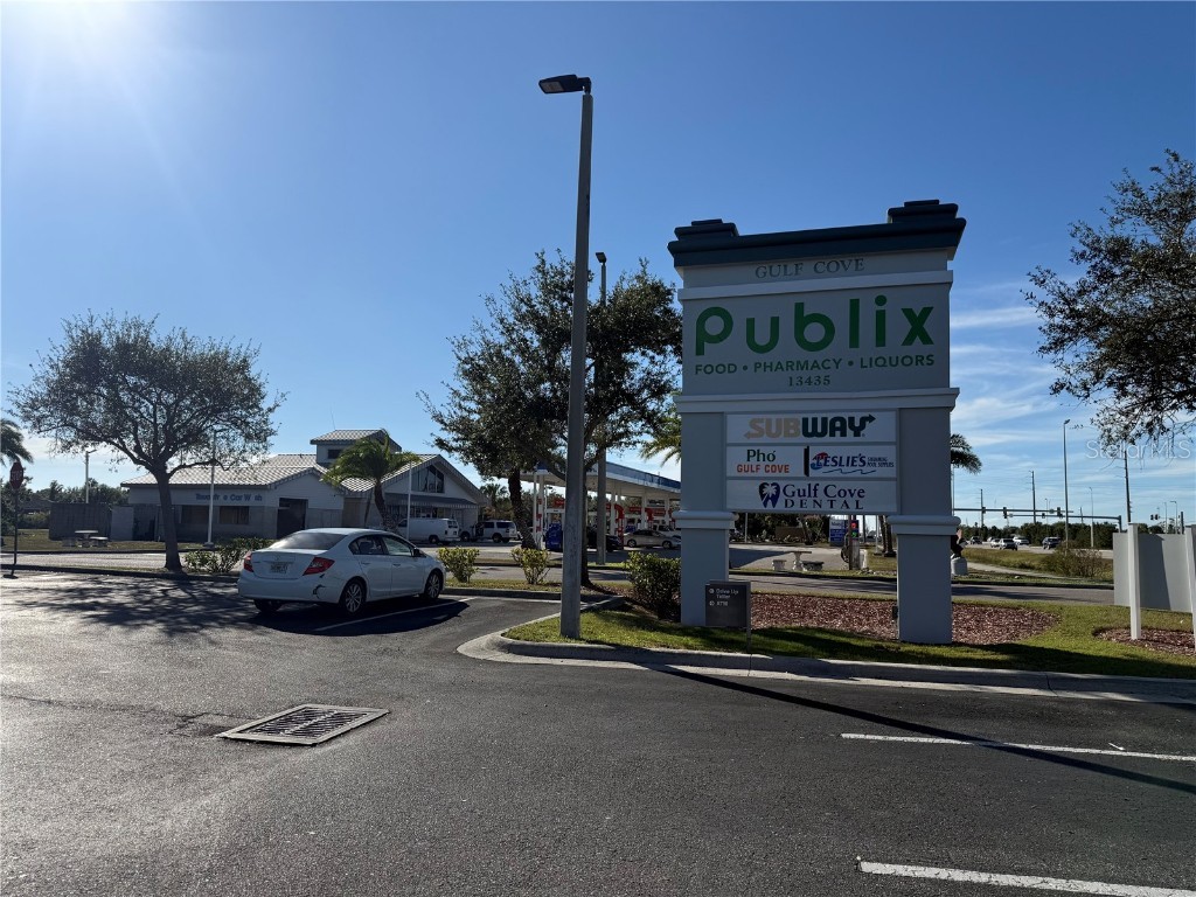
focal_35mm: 24
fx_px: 829
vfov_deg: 56.8
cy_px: 448
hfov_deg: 71.6
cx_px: 598
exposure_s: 1/9091
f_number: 1.78
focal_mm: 6.76
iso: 80
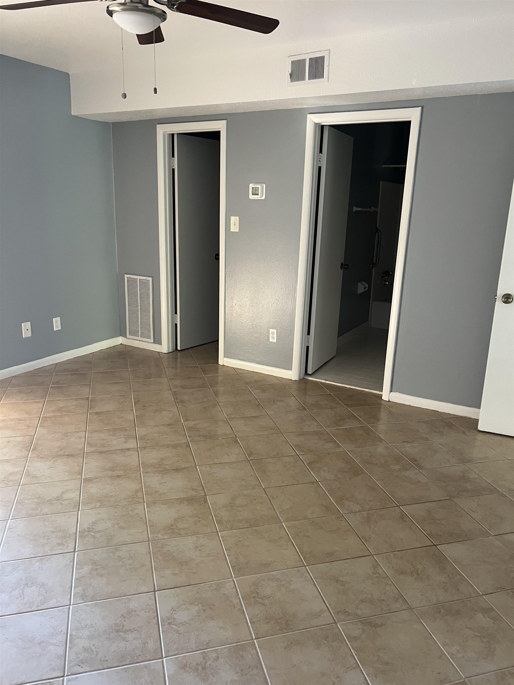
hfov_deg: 53.1
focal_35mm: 26
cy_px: 342
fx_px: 515
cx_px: 257
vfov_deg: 67.3
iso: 320
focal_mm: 5.7
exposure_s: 1/60
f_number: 1.5
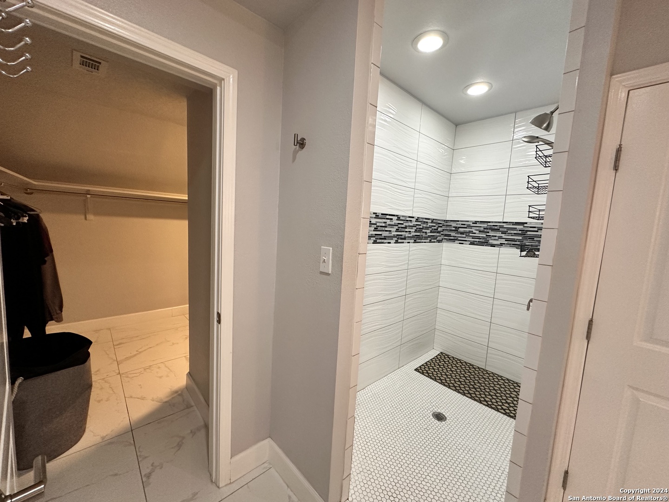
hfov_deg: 102.1
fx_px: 271
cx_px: 334
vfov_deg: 85.7
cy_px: 251
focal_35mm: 14
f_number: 2.2
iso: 250
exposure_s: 1/120
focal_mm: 2.22
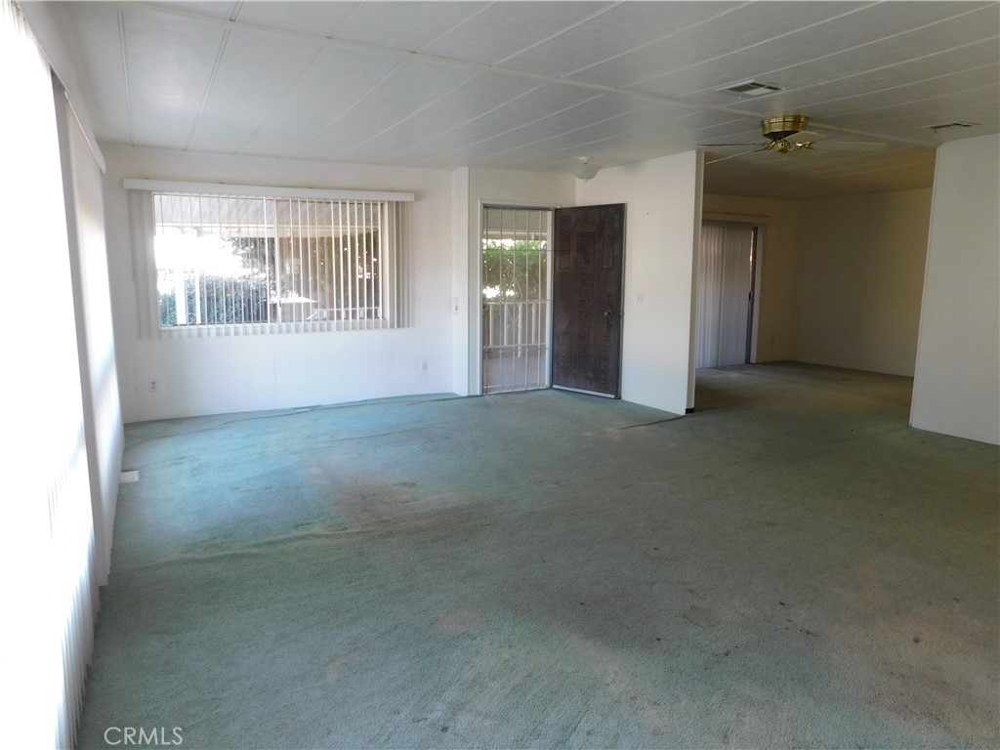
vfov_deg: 58.9
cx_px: 500
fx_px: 664
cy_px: 375
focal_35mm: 23
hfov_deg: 73.9
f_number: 3
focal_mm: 4
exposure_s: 1/30
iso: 160
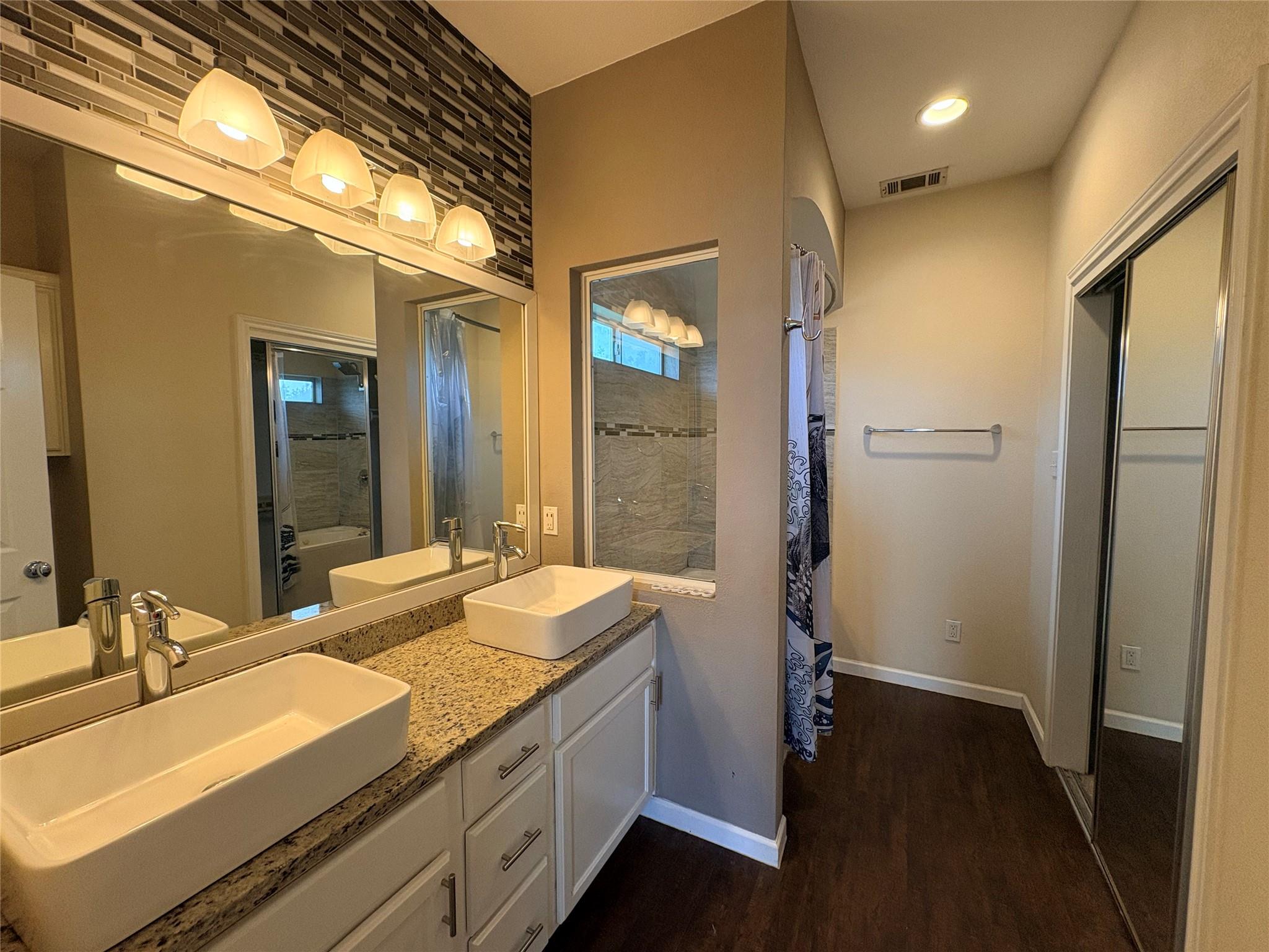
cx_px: 634
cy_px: 476
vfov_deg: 85.7
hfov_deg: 102.1
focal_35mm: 14
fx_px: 513
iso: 200
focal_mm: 2.22
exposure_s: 1/60
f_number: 2.2
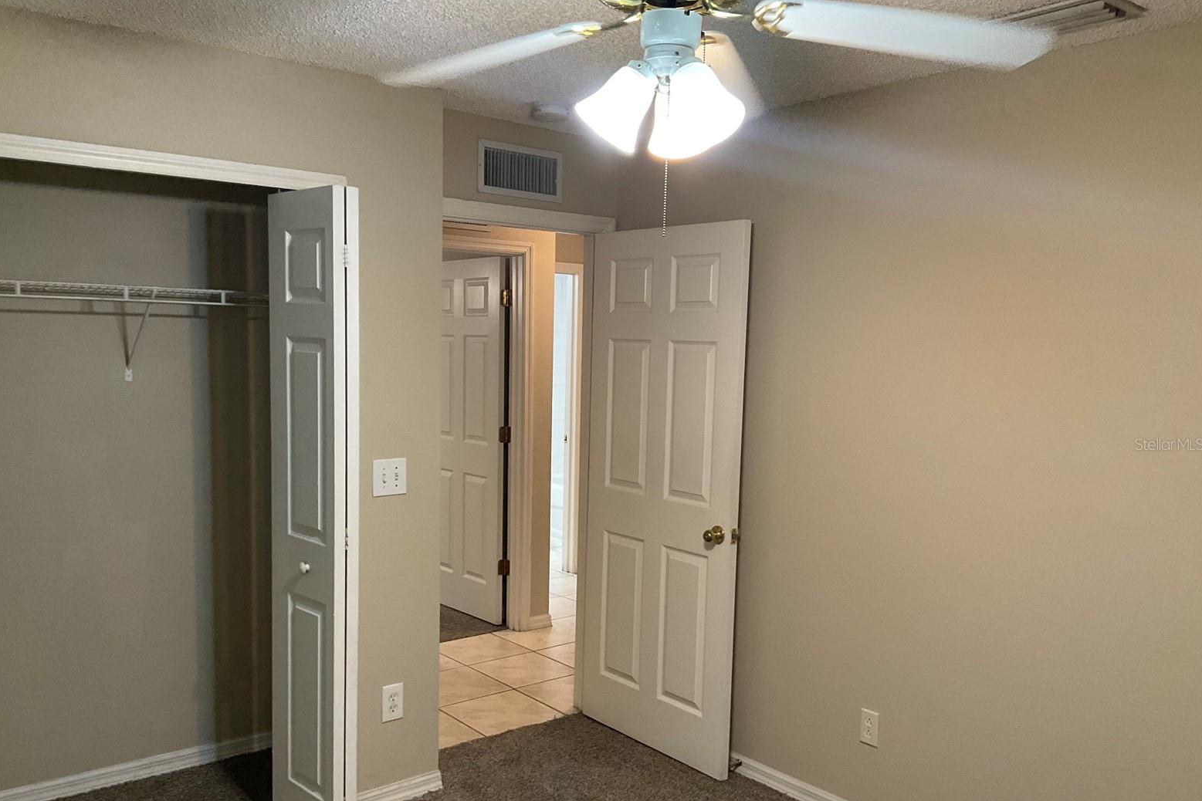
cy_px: 444
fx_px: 1035
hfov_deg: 60.3
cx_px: 590
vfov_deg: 42.3
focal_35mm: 31
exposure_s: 1/60
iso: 160
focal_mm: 3
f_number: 1.8
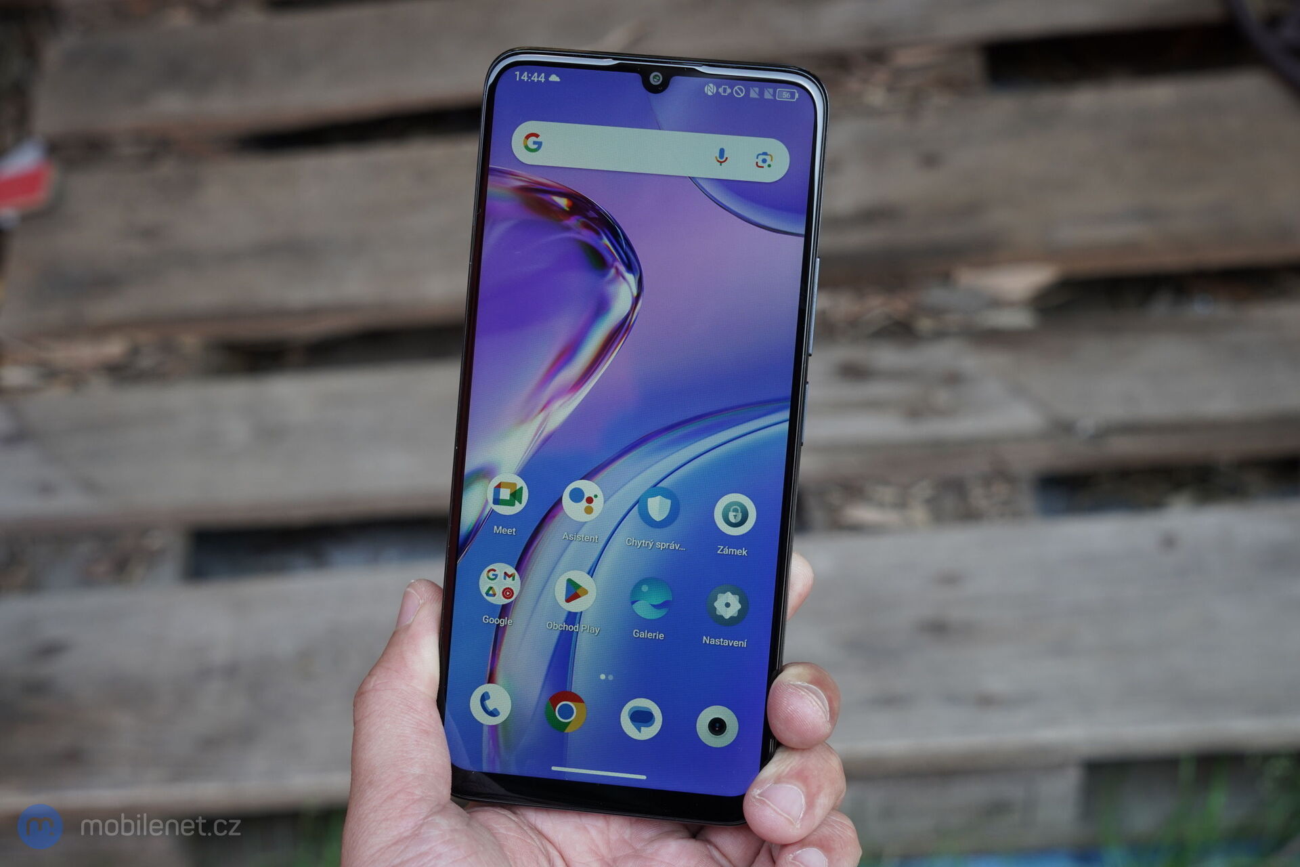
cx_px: 650
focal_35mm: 52
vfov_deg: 26.0
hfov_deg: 38.2
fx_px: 1878
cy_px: 434
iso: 640
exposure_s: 1/160
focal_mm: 52
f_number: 7.1
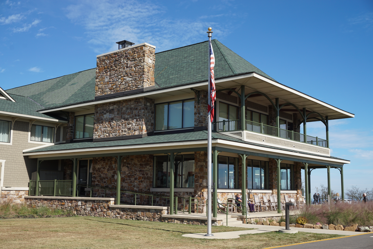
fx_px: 435
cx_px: 186
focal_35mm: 42
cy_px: 124
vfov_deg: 31.9
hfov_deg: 46.4
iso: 100
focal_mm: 28
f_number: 9
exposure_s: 1/200
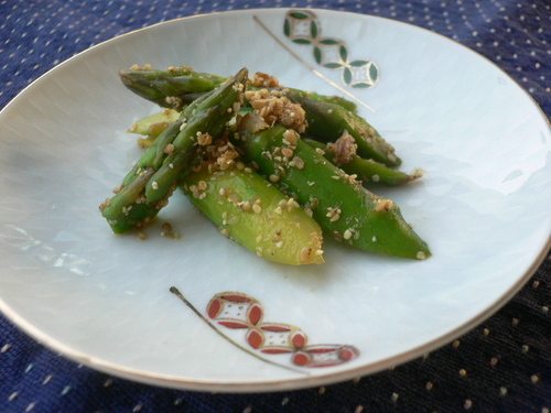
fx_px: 557
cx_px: 276
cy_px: 206
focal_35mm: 35
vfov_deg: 40.7
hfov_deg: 52.6
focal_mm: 5.8
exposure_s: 1/25
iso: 100
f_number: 2.8
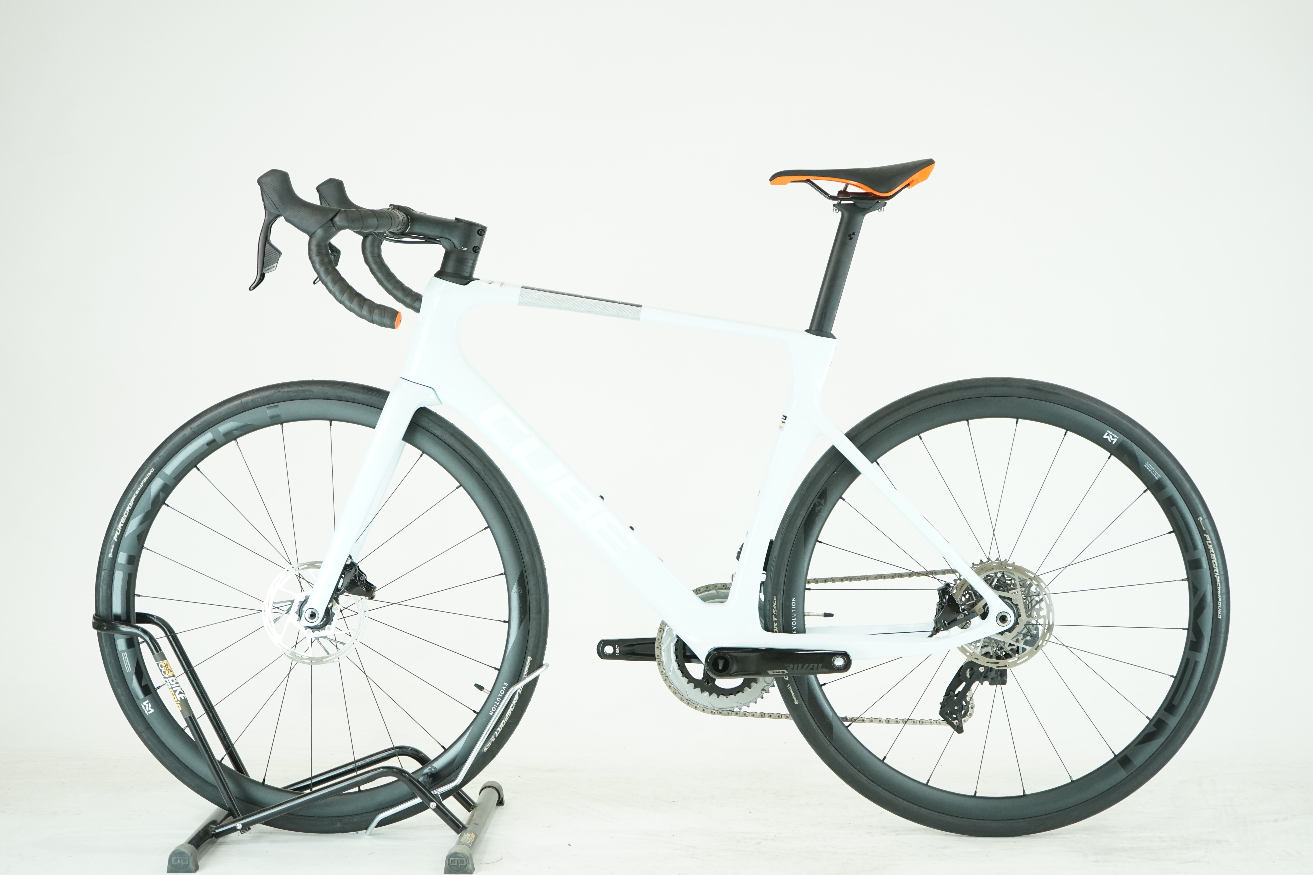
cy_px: 438
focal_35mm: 56
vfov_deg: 24.2
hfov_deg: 35.6
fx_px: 2042
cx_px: 656
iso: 1600
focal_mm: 56
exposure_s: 1/200
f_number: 5.6
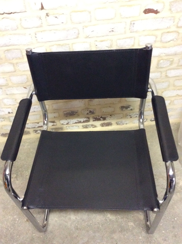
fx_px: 225
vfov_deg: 56.9
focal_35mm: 32
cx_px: 91
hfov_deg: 44.1
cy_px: 122
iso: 500
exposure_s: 1/17
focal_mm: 3.3
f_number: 2.4
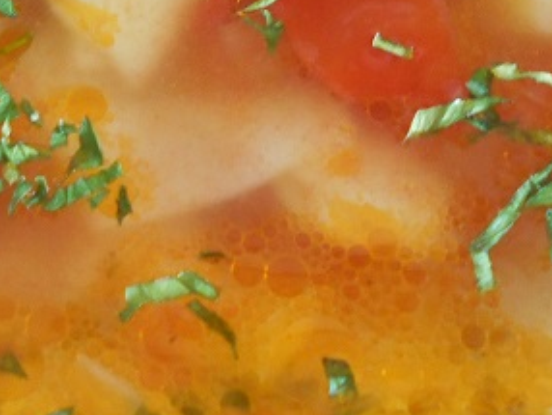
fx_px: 1484
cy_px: -183
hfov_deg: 21.0
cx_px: 179
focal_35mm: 93
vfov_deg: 14.9
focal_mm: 4.6
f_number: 3.2
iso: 250
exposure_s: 1/30
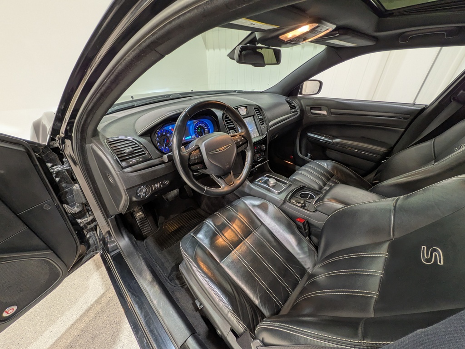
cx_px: 232
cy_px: 174
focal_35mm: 14
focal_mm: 1.83
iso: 59
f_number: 2.2
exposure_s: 1/25
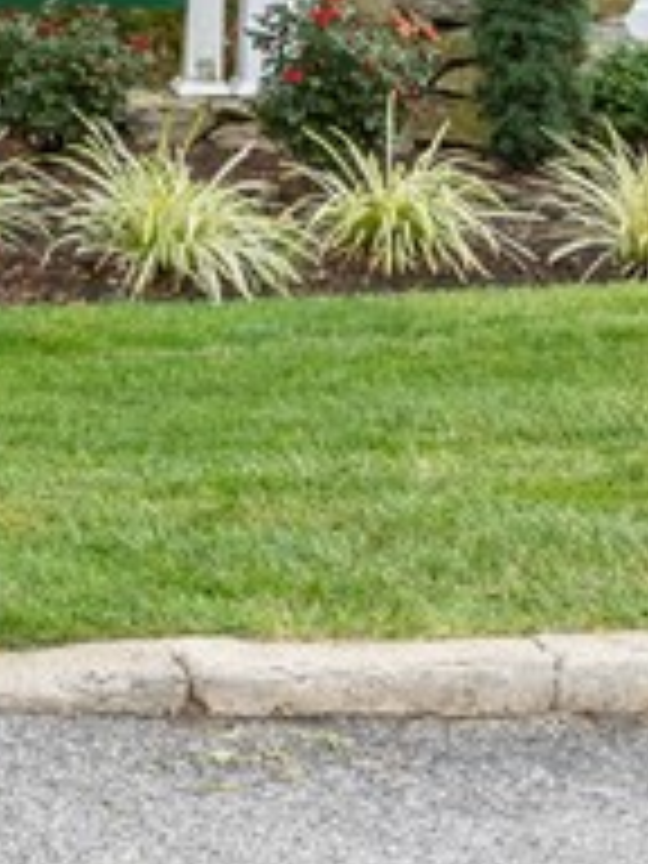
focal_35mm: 163
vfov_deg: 11.7
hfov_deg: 8.8
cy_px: -378
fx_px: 4068
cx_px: -432
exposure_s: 1/40
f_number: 7.1
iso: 100
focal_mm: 20
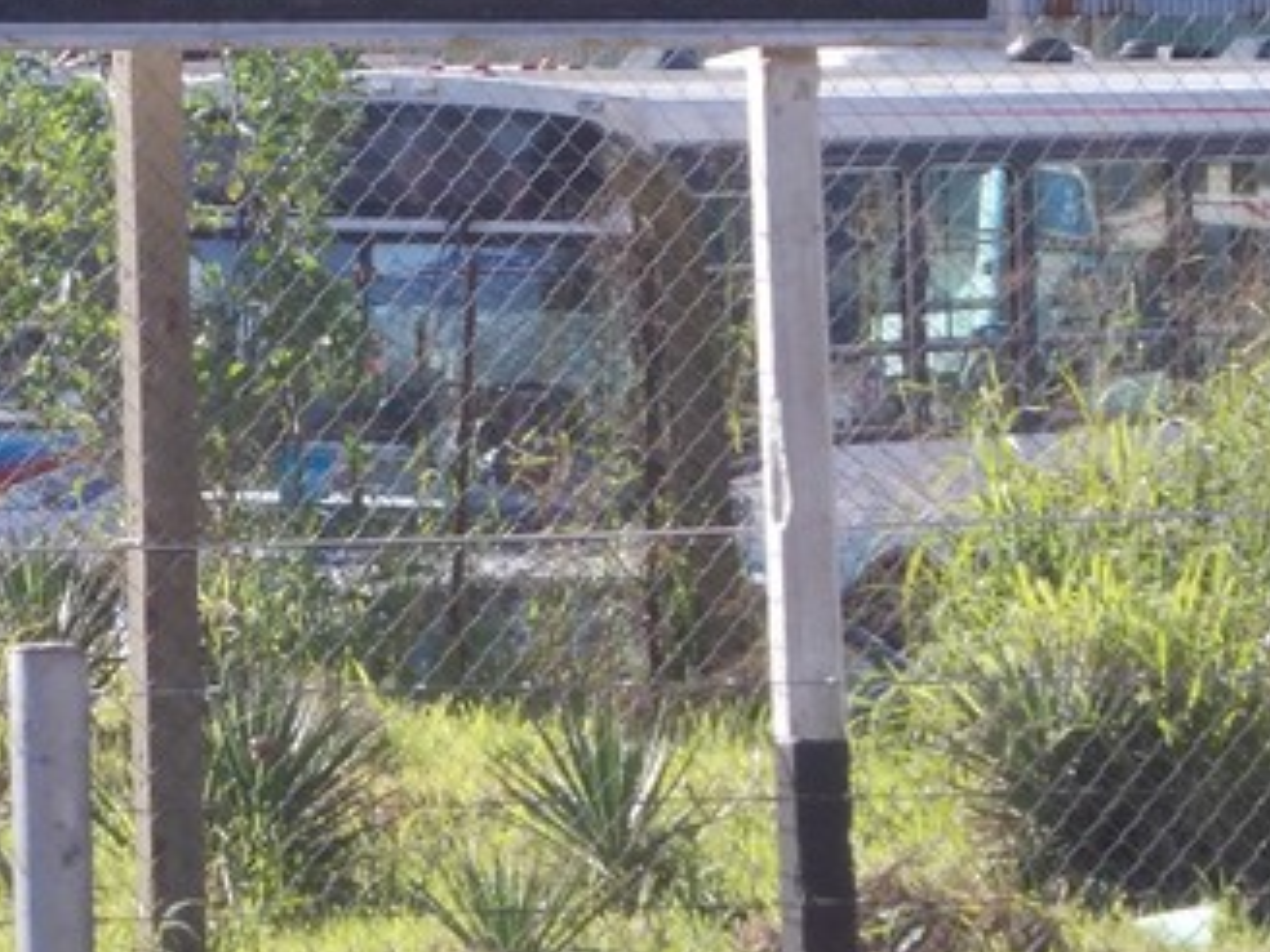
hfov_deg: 6.1
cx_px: 287
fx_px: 11997
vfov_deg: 4.5
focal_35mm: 327
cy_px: 592
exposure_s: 1/100
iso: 80
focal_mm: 20
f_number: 6.8
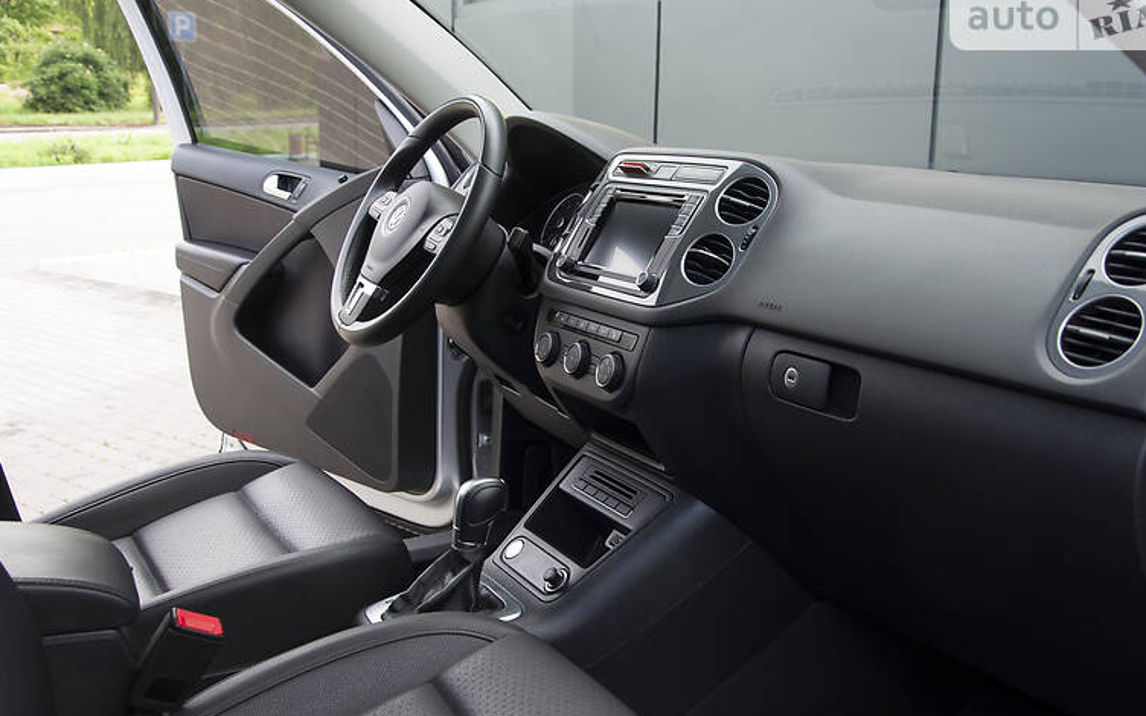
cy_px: 371
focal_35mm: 39
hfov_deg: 50.4
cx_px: 582
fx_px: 1218
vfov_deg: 32.8
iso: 100
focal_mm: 24
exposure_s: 1/50
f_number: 5.6
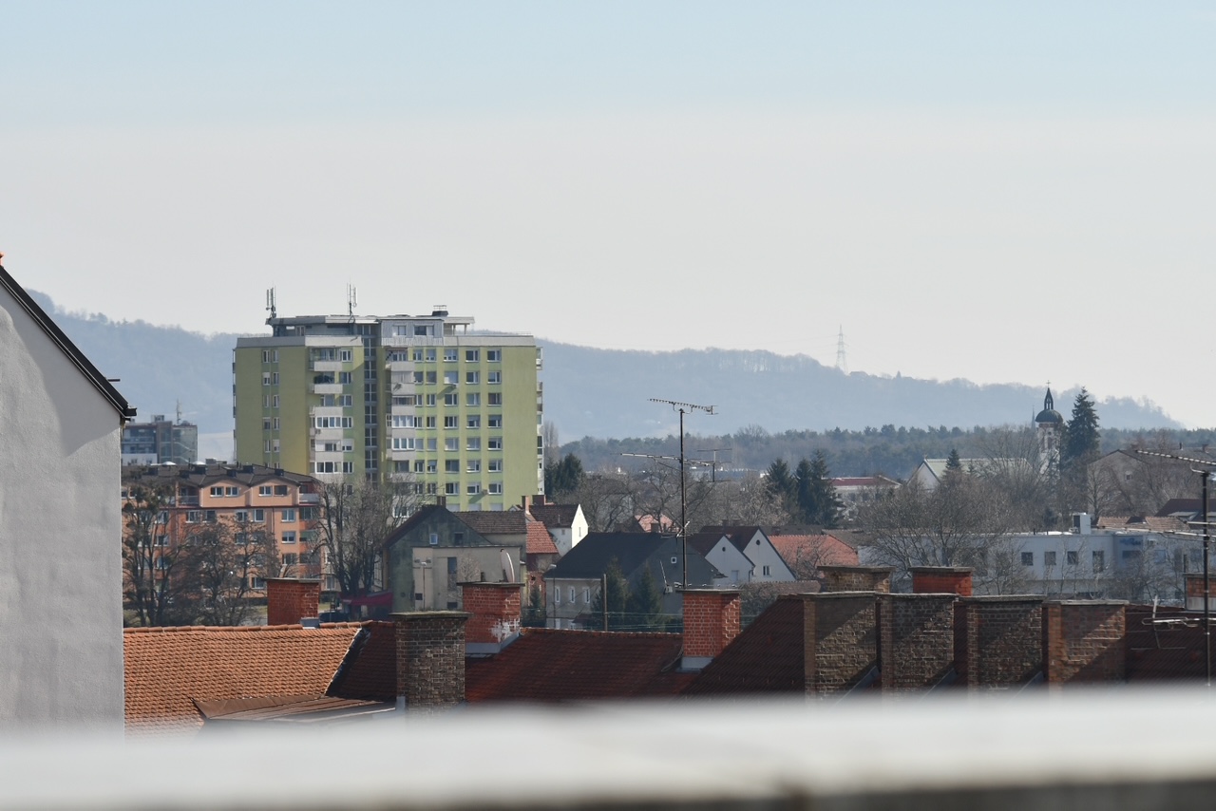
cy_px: 406
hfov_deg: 9.5
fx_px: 7331
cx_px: 608
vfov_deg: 6.3
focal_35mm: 217
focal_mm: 145
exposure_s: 1/1000
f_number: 5.6
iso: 200
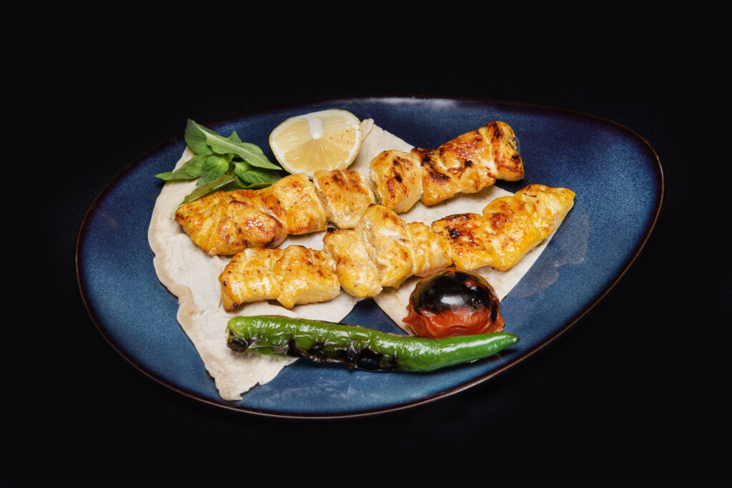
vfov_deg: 20.6
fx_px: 1342
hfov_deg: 30.5
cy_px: 244
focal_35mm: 66
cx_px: 366
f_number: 16
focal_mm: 66
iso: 100
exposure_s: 1/125
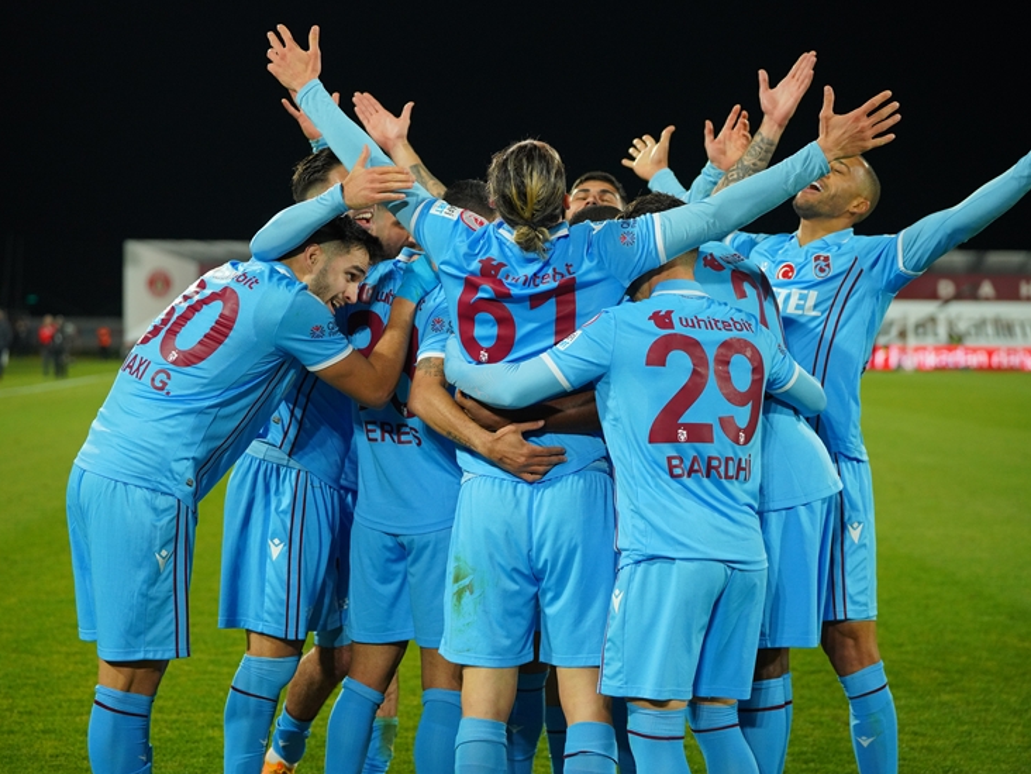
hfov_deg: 24.1
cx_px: 501
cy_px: 391
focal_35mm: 81
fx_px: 2412
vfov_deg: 18.2
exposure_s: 1/1600
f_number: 2.8
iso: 2000
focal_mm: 72
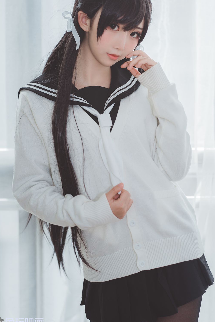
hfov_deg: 13.4
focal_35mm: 102
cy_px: 144
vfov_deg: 20.0
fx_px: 914
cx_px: 114
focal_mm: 85
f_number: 2.5
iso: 100
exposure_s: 1/160
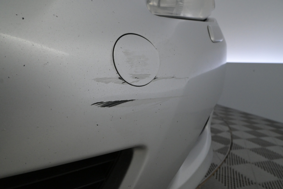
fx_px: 189
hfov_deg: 73.7
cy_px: 94
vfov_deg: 53.1
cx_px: 142
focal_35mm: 24
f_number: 7.1
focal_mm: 16
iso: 2500
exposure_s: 1/200
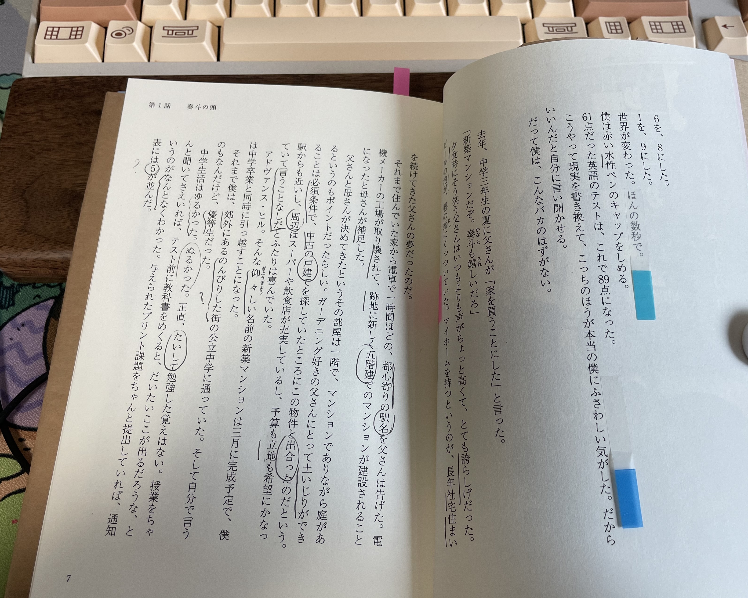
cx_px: 416
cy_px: 322
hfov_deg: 55.5
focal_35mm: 32
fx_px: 708
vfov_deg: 45.8
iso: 64
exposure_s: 1/60
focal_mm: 4.2
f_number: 1.6
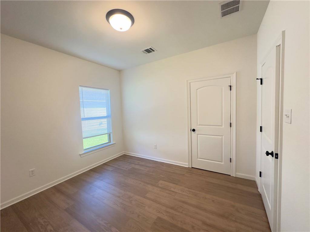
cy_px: 116
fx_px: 125
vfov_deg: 85.7
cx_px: 155
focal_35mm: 14
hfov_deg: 102.1
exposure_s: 1/120
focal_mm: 2.22
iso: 250
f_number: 2.2
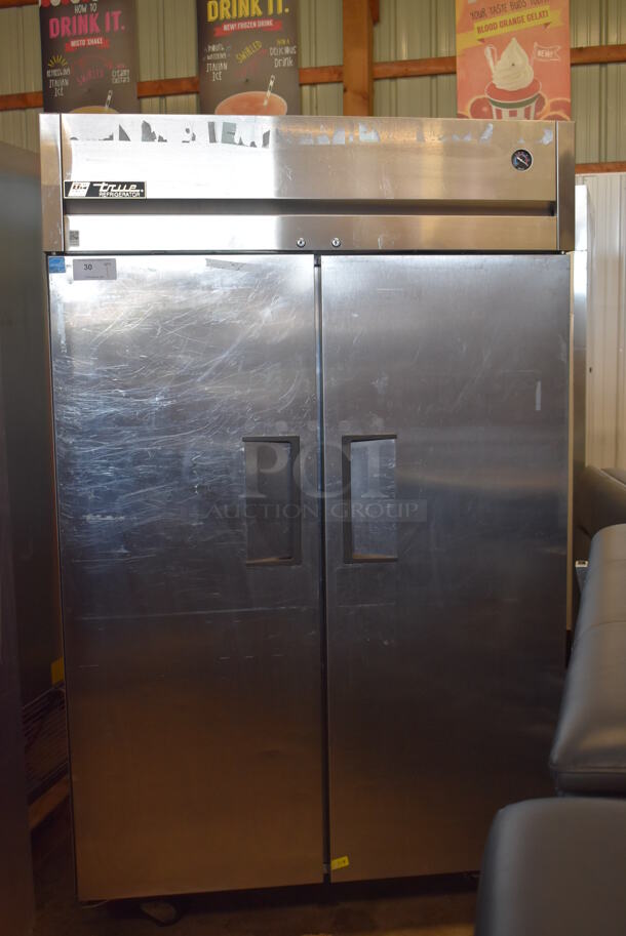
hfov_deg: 33.1
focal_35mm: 40
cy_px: 468
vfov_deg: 47.9
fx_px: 1055
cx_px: 313
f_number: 4
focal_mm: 27
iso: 1000
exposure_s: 1/125
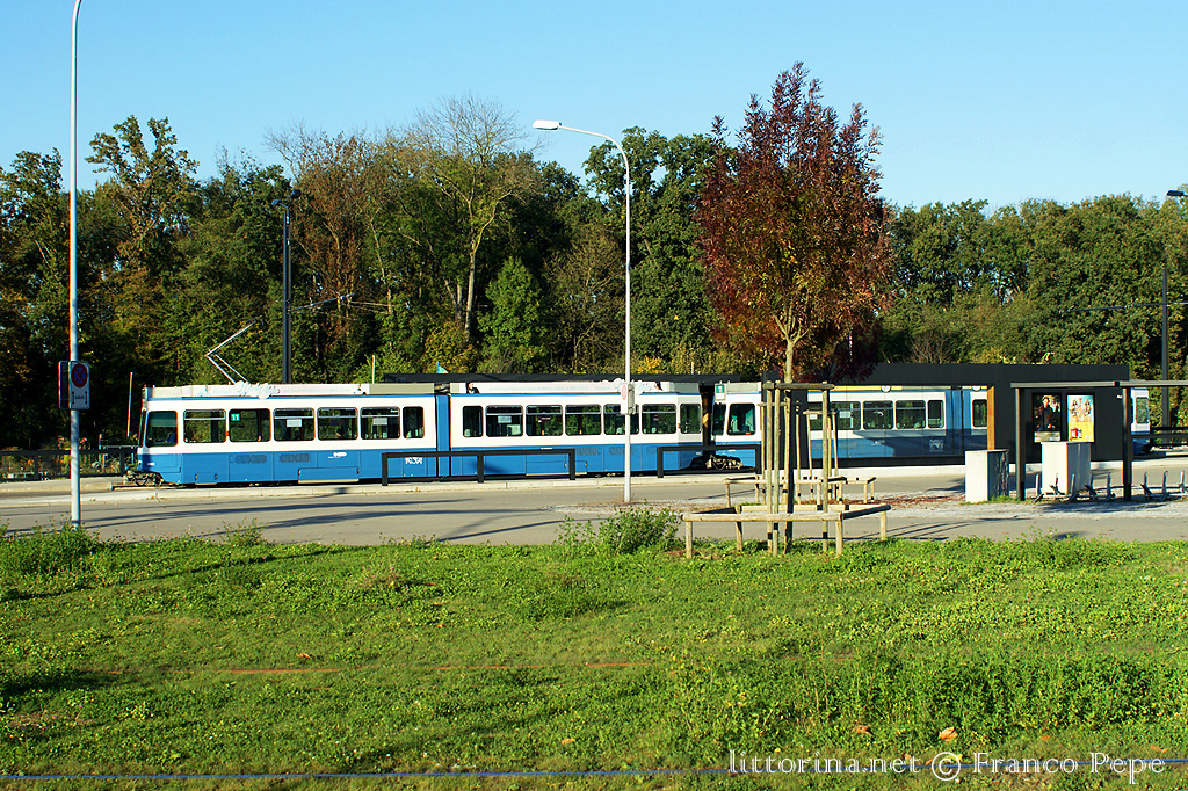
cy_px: 396
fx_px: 1732
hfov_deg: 37.9
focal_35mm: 52
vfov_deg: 25.7
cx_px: 594
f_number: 5.6
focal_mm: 35
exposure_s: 1/500
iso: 200
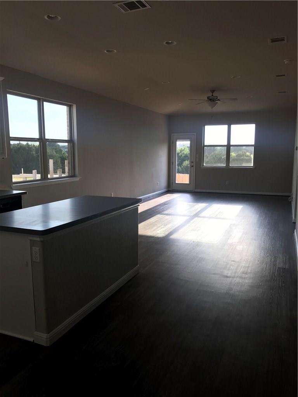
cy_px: 198
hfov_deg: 49.7
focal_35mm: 28
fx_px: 321
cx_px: 149
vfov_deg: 63.4
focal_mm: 3.99
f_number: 1.8
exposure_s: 1/206
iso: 20
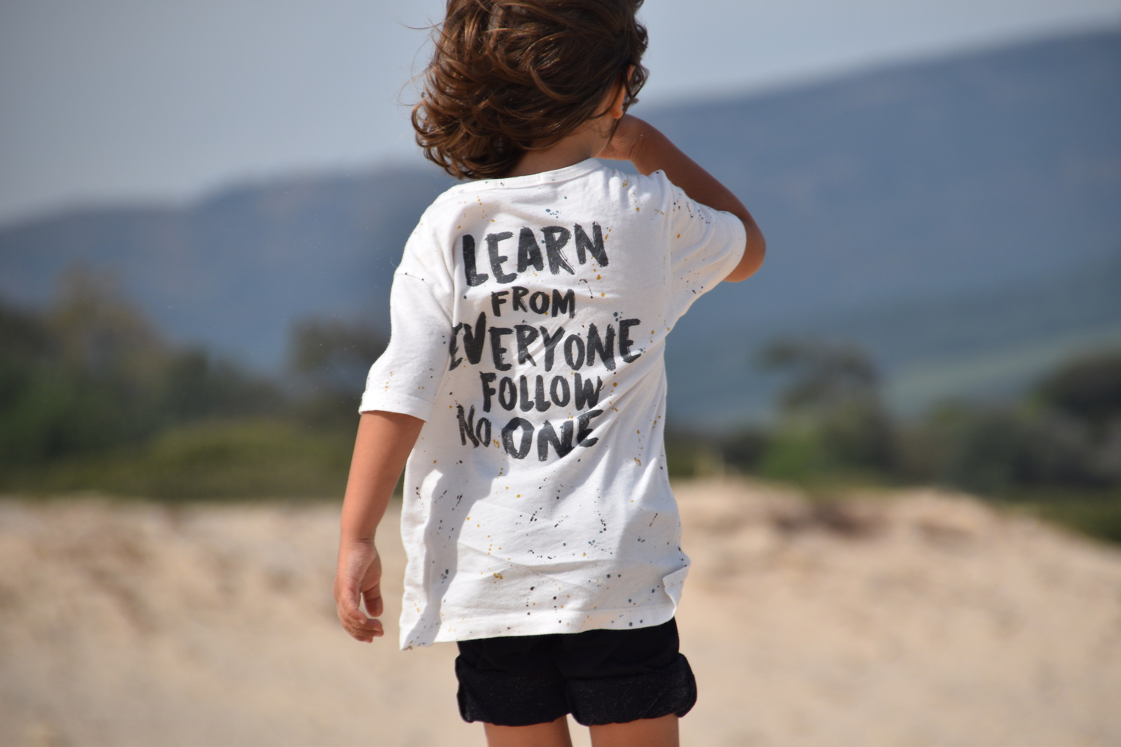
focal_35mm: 405
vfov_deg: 3.4
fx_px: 12610
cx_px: 560
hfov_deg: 5.1
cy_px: 374
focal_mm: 270
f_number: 8
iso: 200
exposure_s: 1/1000
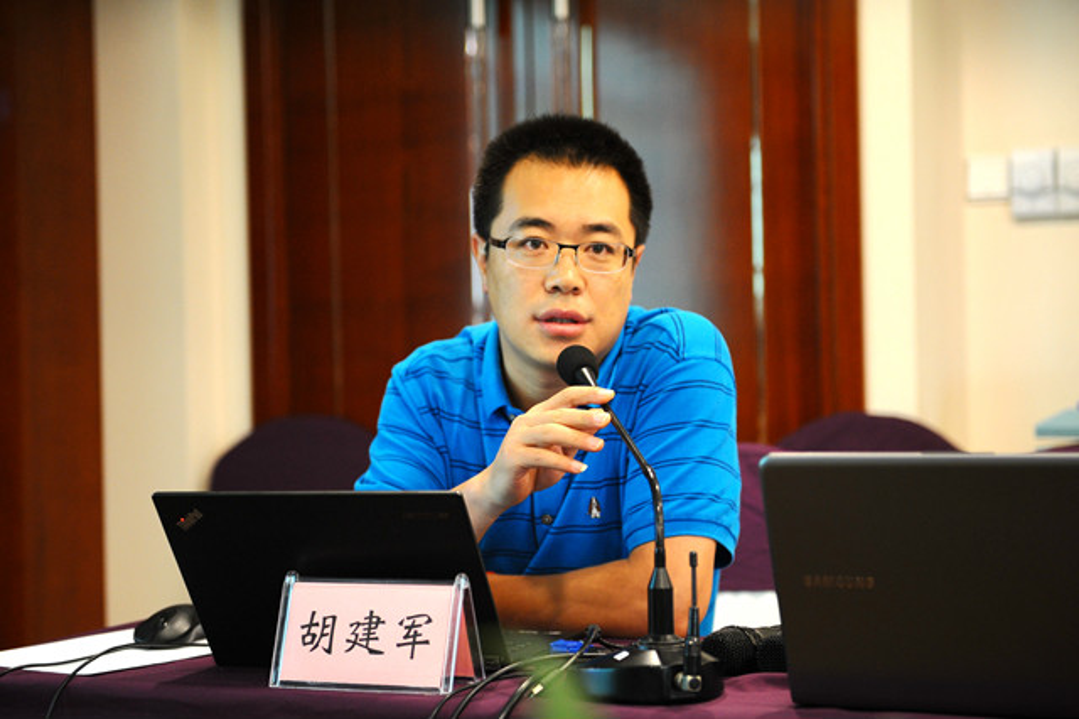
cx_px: 540
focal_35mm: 62
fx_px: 1857
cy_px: 360
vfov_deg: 21.9
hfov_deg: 32.4
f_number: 2.8
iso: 1250
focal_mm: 62
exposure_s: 1/125
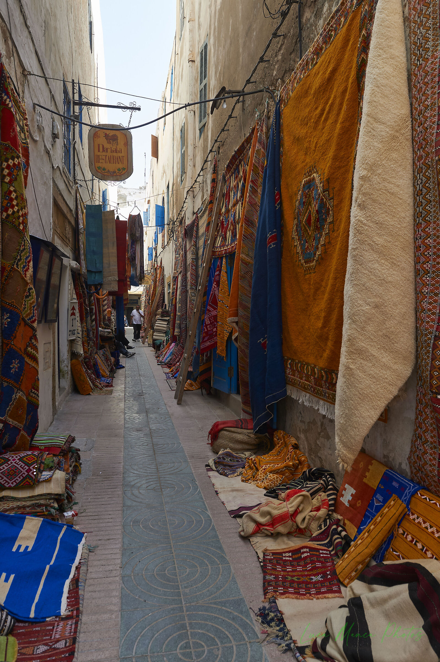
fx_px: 441
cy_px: 331
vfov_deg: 73.8
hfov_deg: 53.1
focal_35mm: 24
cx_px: 220
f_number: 6.3
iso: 200
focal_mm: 24
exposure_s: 1/125
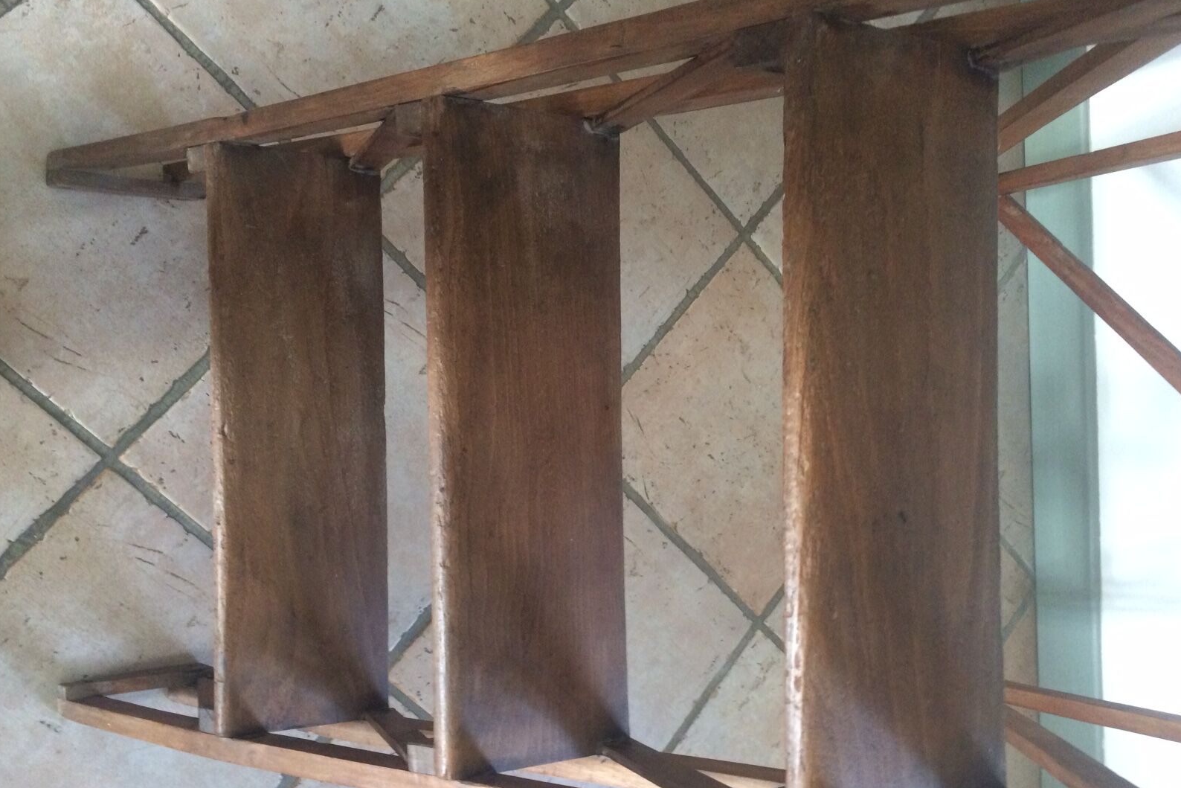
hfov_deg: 60.3
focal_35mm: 31
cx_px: 588
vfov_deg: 42.2
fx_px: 1017
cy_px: 446
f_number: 2.2
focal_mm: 4.15
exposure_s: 1/17
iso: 320
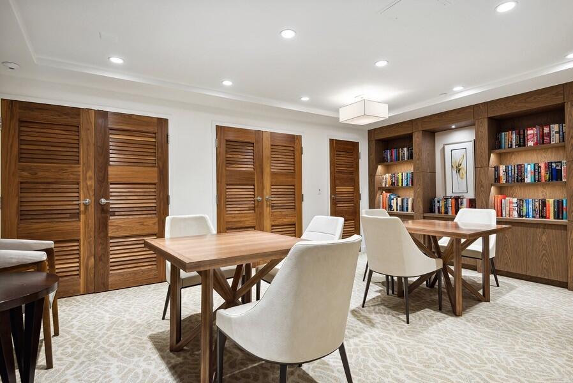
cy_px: 192
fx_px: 303
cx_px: 286
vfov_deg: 64.6
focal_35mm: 19
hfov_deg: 86.9
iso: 250
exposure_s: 1/10
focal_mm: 19
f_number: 8
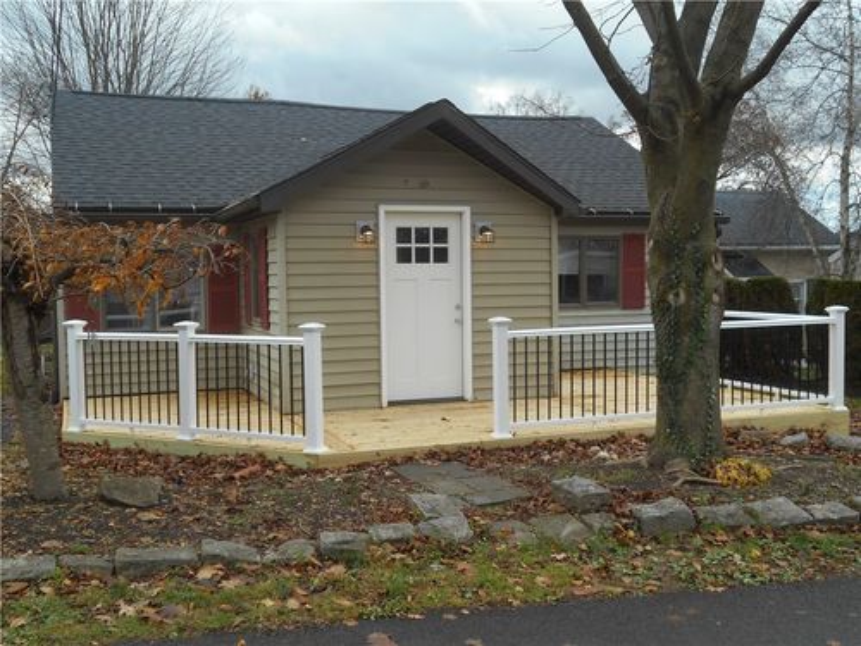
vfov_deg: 38.7
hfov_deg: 50.1
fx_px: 920
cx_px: 430
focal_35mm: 37
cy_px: 323
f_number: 3.9
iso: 80
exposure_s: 1/200
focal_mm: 6.7
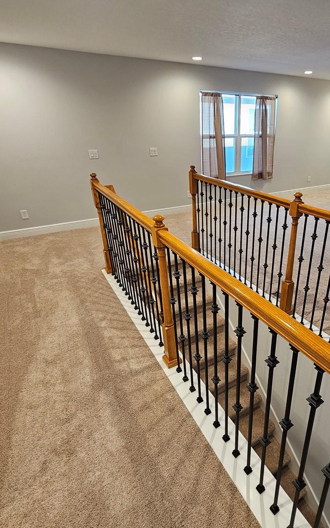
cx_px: 231
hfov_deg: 60.1
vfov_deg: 88.0
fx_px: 273
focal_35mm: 19
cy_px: 264
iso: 125
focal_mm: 2.2
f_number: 2.2
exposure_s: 1/60
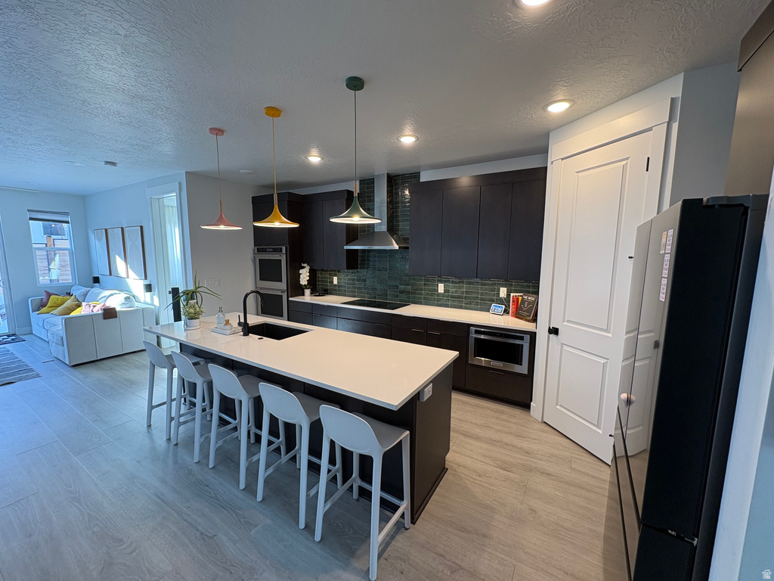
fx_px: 313
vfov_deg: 85.7
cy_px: 290
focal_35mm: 14
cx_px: 387
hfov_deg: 102.1
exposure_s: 1/60
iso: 125
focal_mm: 2.22
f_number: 2.2
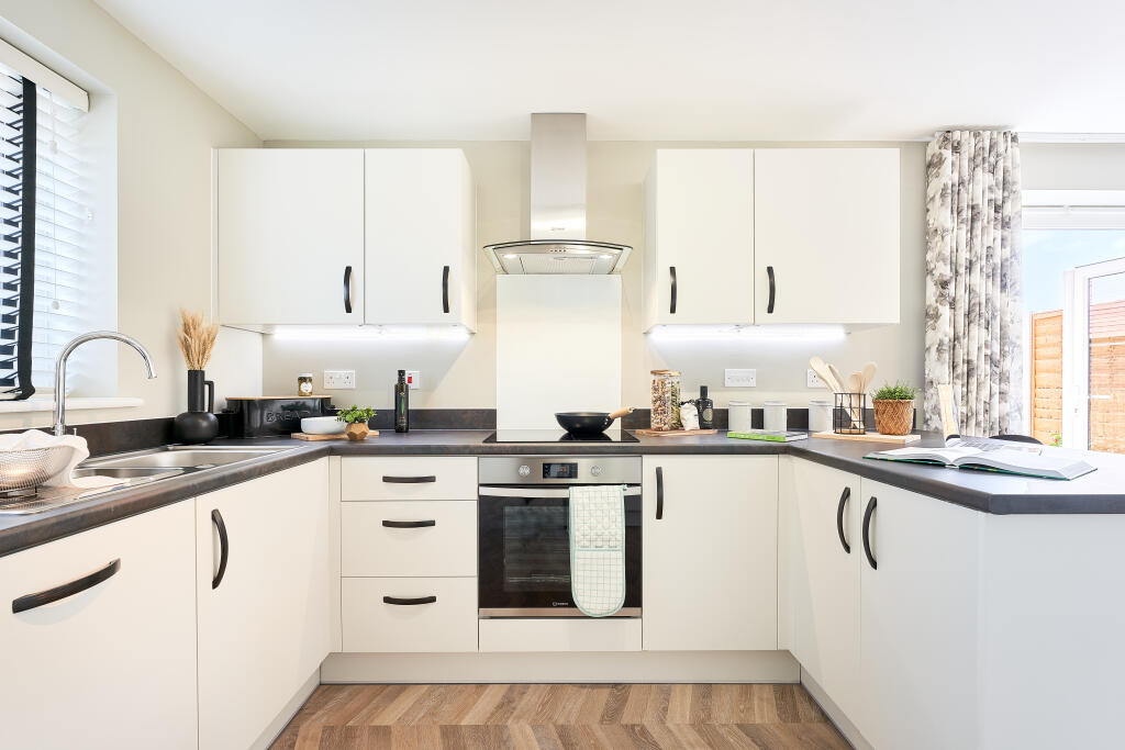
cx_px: 562
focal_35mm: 16
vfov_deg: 73.4
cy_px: 375
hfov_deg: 96.4
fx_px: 503
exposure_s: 1/1.59
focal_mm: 16.1
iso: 100
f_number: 10
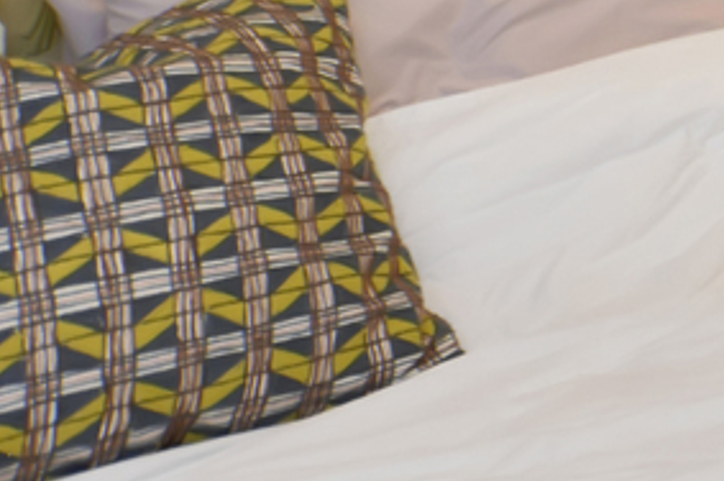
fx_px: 1728
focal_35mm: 86
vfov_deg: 15.2
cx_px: 1763
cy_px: -128
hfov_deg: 14.6
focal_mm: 10
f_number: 4
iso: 640
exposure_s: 1/60
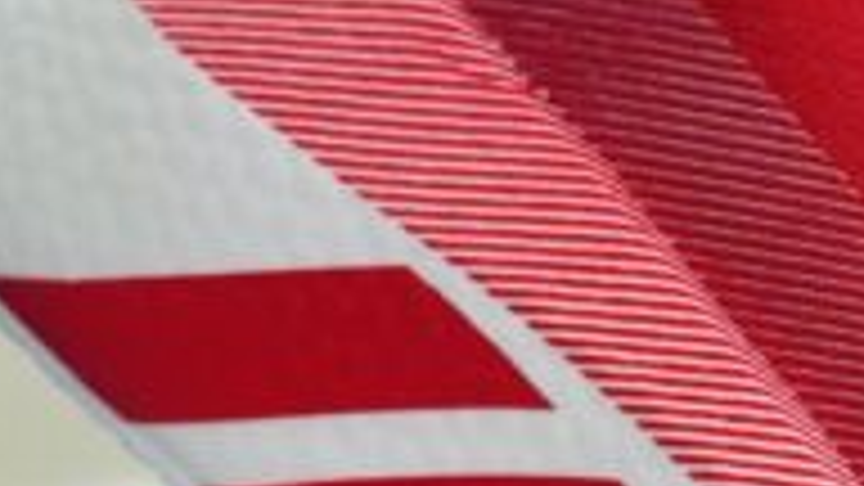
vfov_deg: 4.8
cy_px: 574
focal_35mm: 254
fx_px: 5819
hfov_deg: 8.4
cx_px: 1188
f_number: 1.78
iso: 64
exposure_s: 1/138
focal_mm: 6.86
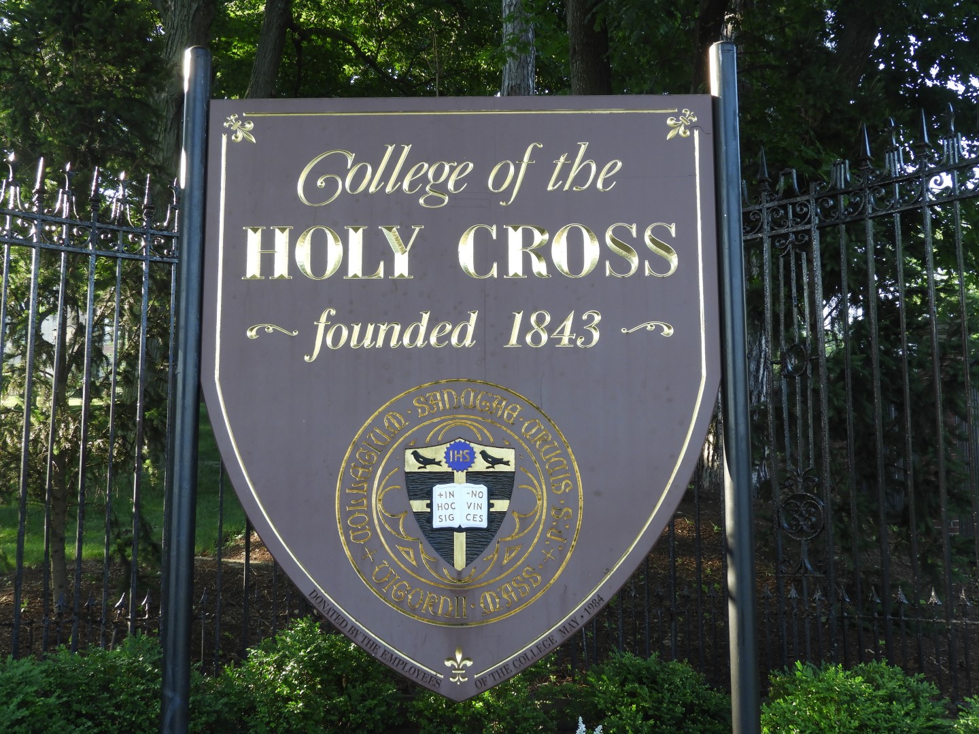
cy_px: 367
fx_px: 1131
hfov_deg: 46.8
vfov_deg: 36.0
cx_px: 490
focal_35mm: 40
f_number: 3.8
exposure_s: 1/80
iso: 100
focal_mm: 7.2
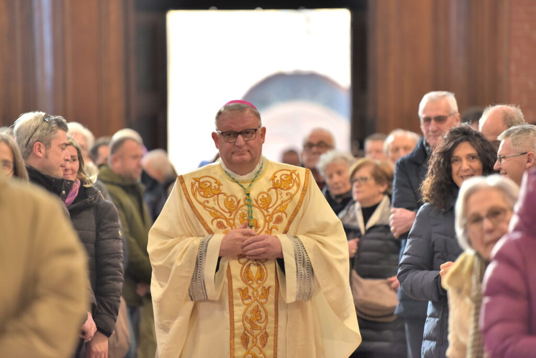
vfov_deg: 6.9
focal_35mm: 200
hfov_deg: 10.3
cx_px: 268
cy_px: 179
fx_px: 2979
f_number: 2.8
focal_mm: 200
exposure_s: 1/125
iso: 1250
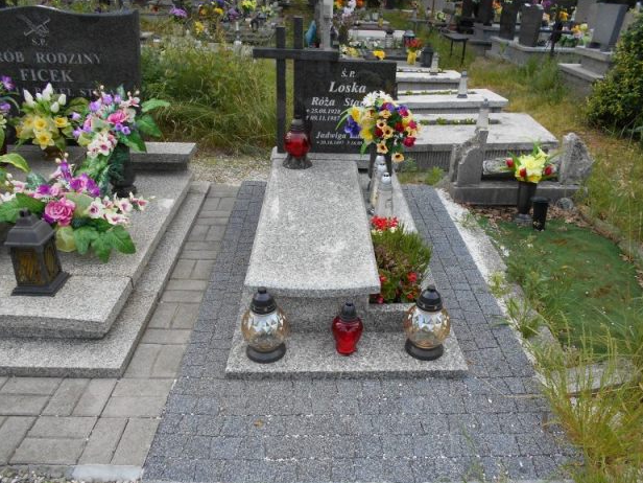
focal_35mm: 27
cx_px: 333
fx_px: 502
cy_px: 248
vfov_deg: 51.3
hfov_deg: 65.3
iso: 80
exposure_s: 1/320
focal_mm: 4.6
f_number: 3.2
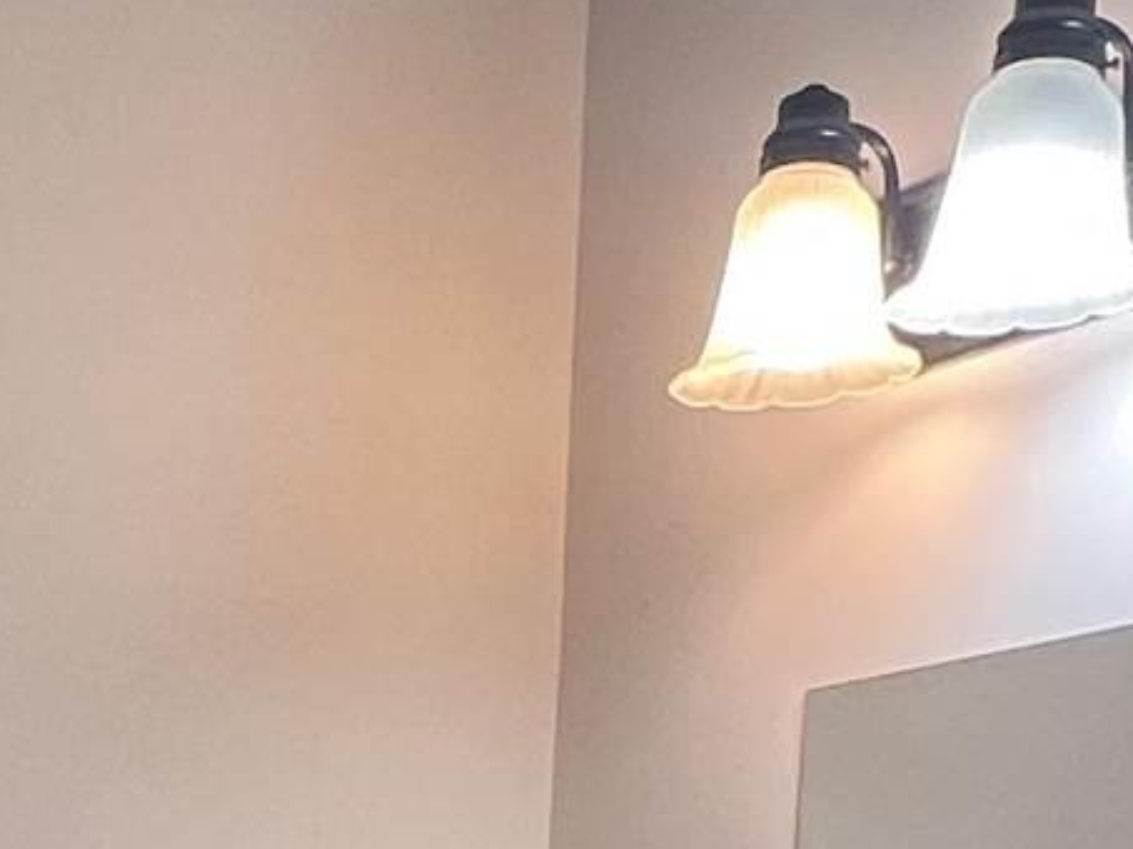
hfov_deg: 22.0
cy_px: 1613
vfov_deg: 14.4
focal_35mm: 88
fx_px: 2879
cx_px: 250
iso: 160
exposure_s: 1/120
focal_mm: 1.57
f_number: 1.8
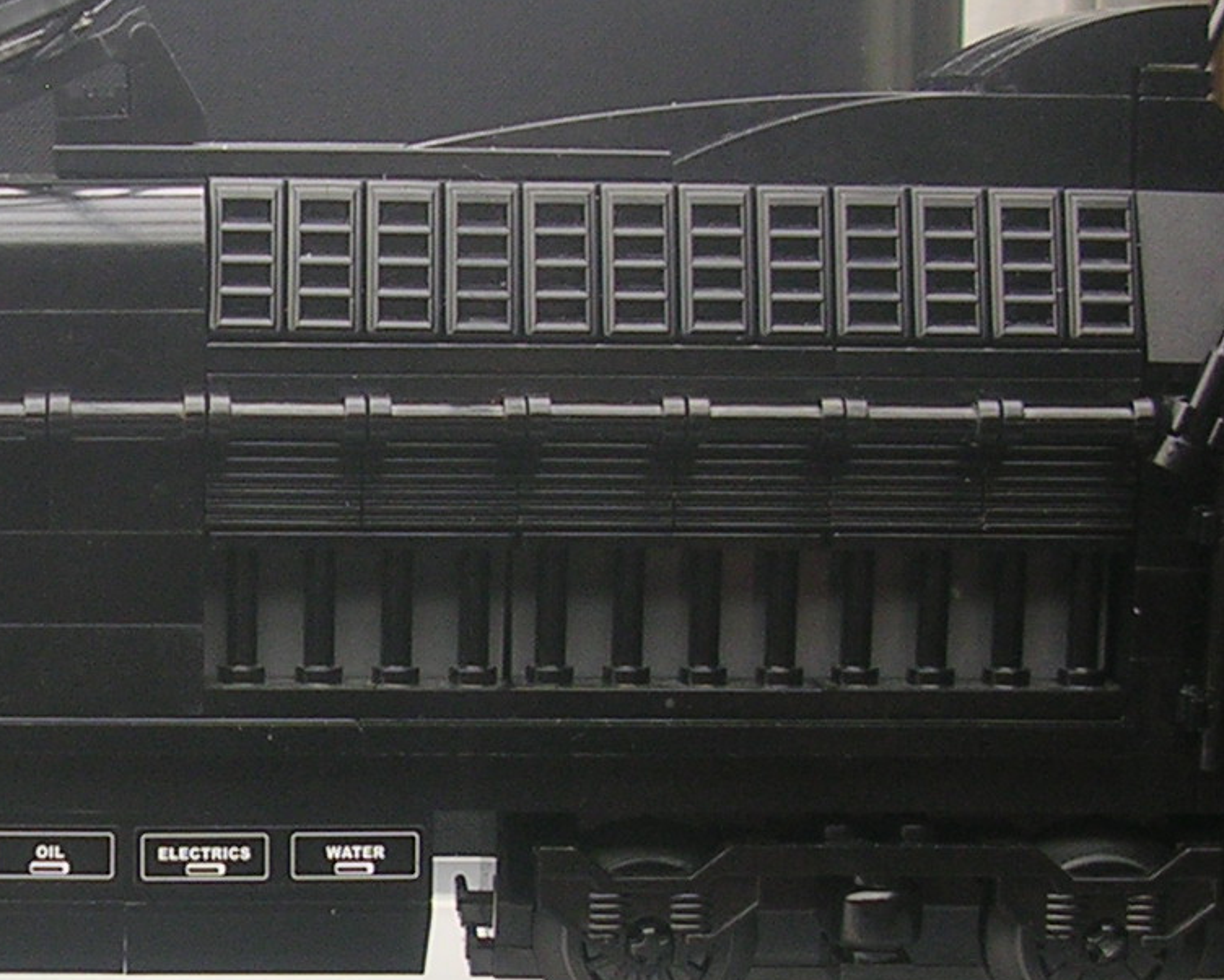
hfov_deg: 18.4
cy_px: 623
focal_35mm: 101
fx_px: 3660
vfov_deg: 15.2
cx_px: -72
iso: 50
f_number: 2.8
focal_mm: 5.8
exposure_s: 1/104
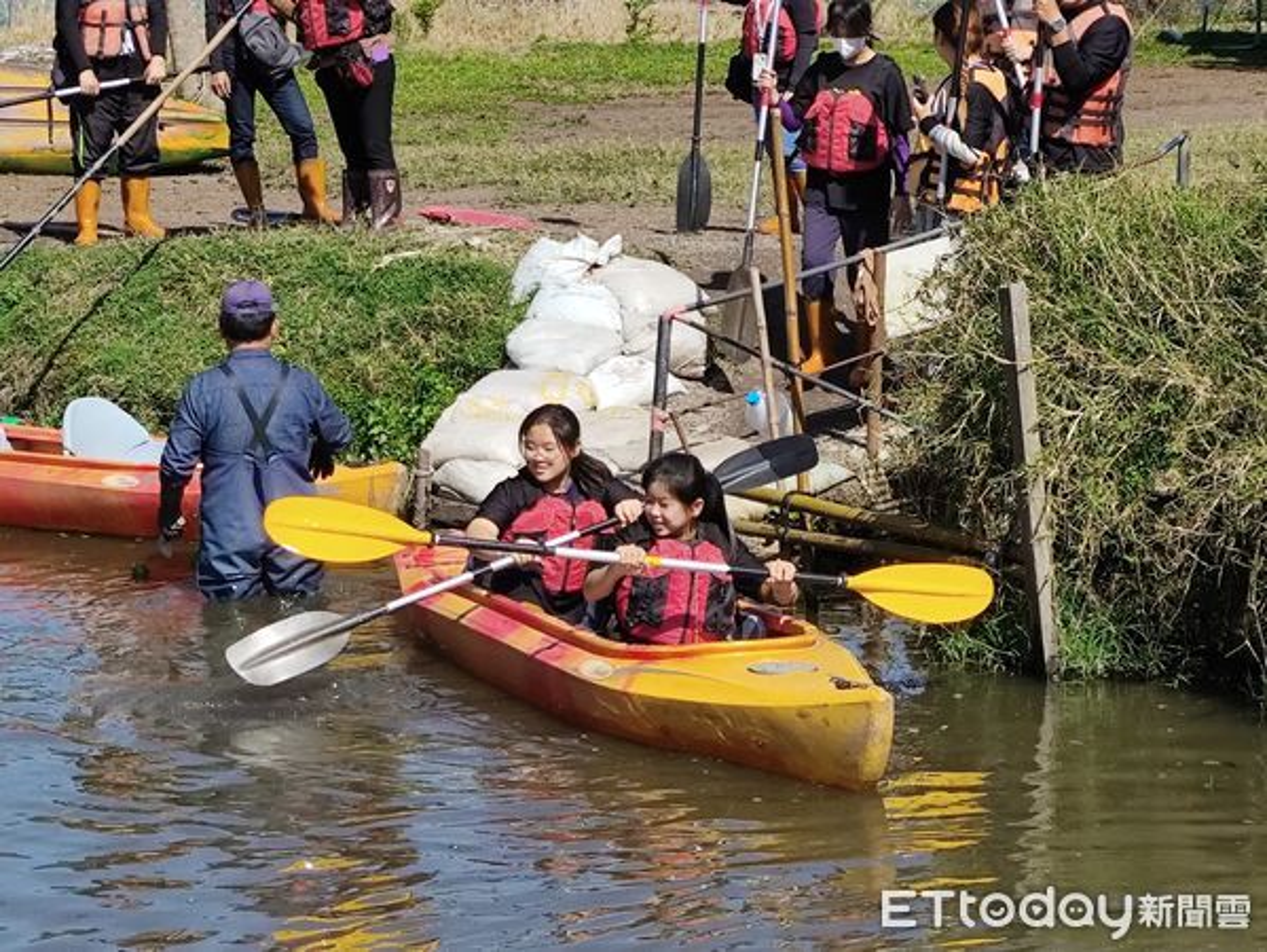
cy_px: 476
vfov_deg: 14.4
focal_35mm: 103
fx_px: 3772
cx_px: 634
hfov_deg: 19.1
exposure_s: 1/1219
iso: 50
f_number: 1.79
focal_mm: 4.71
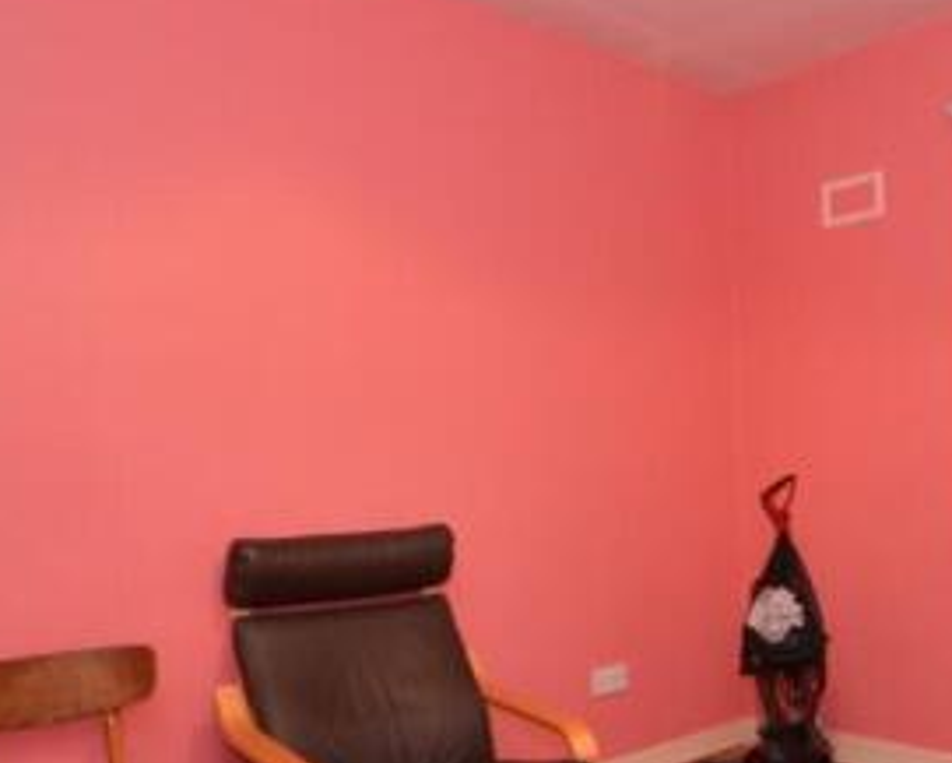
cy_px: 434
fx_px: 958
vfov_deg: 43.3
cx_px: 780
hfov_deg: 49.3
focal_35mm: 34
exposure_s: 1/15
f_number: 3.5
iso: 100
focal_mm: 10
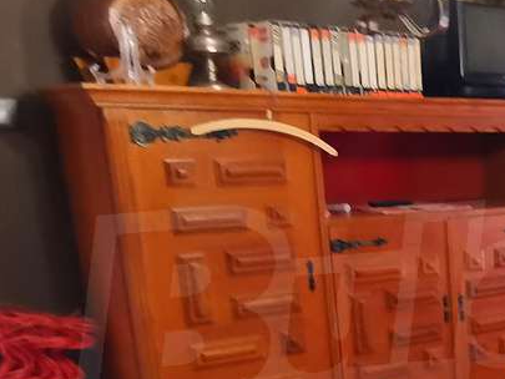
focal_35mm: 63
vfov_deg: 22.4
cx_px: 695
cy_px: 376
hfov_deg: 25.4
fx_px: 919
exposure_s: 1/25
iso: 500
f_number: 2.2
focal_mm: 2.23
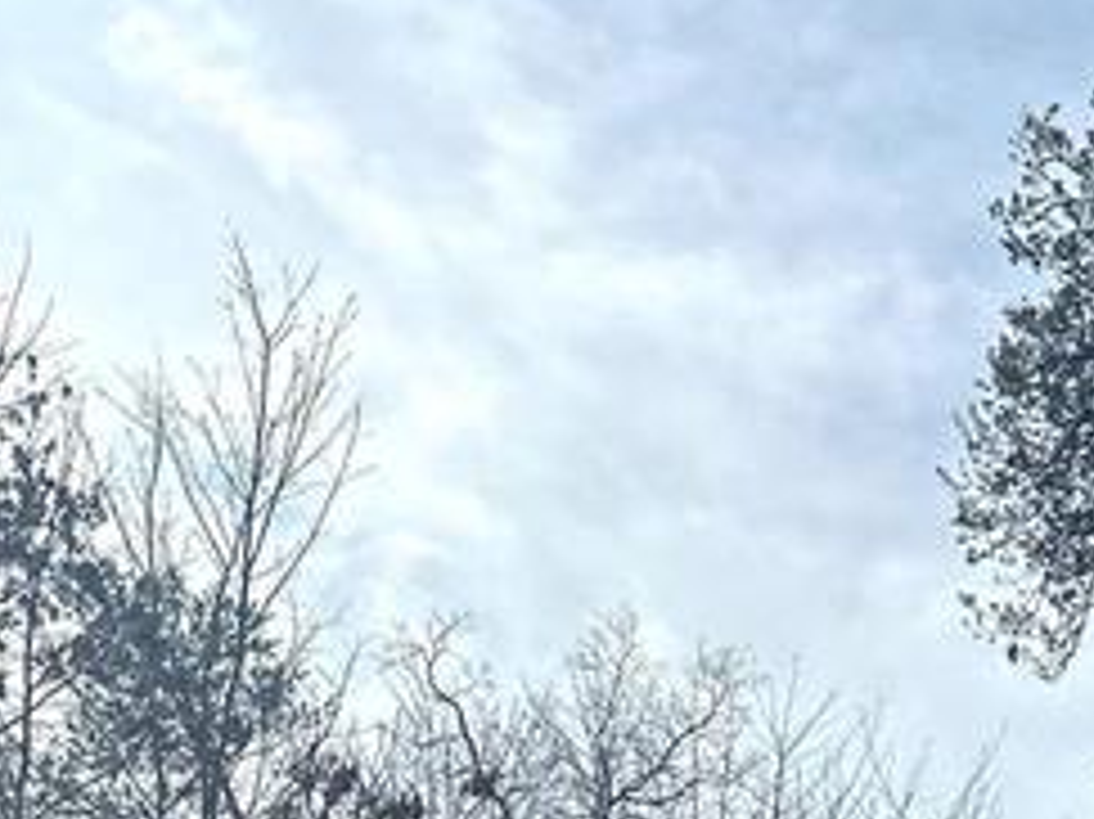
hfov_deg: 18.2
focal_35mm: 101
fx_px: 3190
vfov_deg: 13.0
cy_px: 1544
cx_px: 1405
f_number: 1.78
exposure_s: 1/10753
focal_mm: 6.86
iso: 80
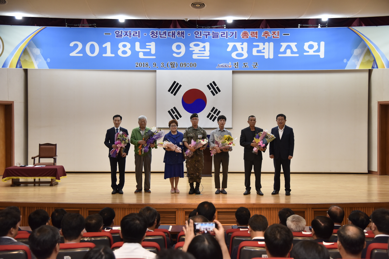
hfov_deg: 41.1
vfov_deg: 28.1
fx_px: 519
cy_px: 130
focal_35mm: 48
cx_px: 194
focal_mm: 48
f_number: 4
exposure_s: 1/125
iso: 1000
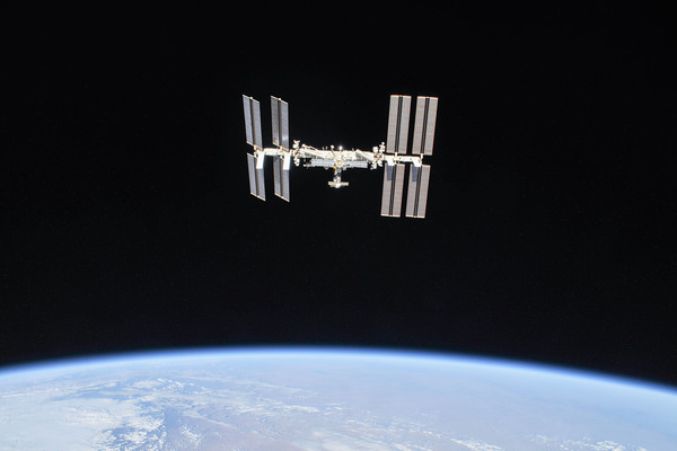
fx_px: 583
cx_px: 338
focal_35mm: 31
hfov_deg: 60.3
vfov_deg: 42.3
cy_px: 226
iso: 200
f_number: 8
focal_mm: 31
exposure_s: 1/500
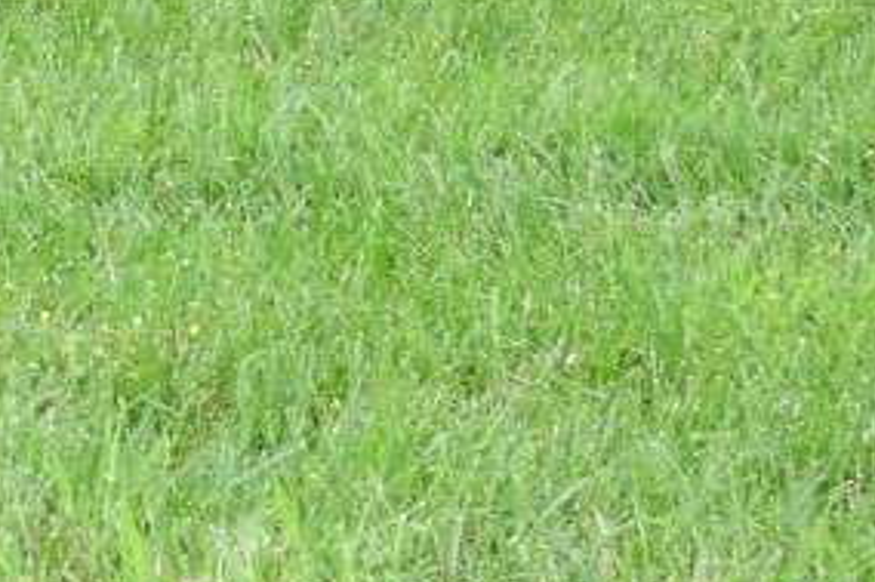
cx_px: -1192
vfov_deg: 2.7
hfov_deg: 4.0
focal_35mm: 501
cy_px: -964
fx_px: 12170
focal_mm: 17
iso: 100
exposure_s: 1/80
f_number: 4.8
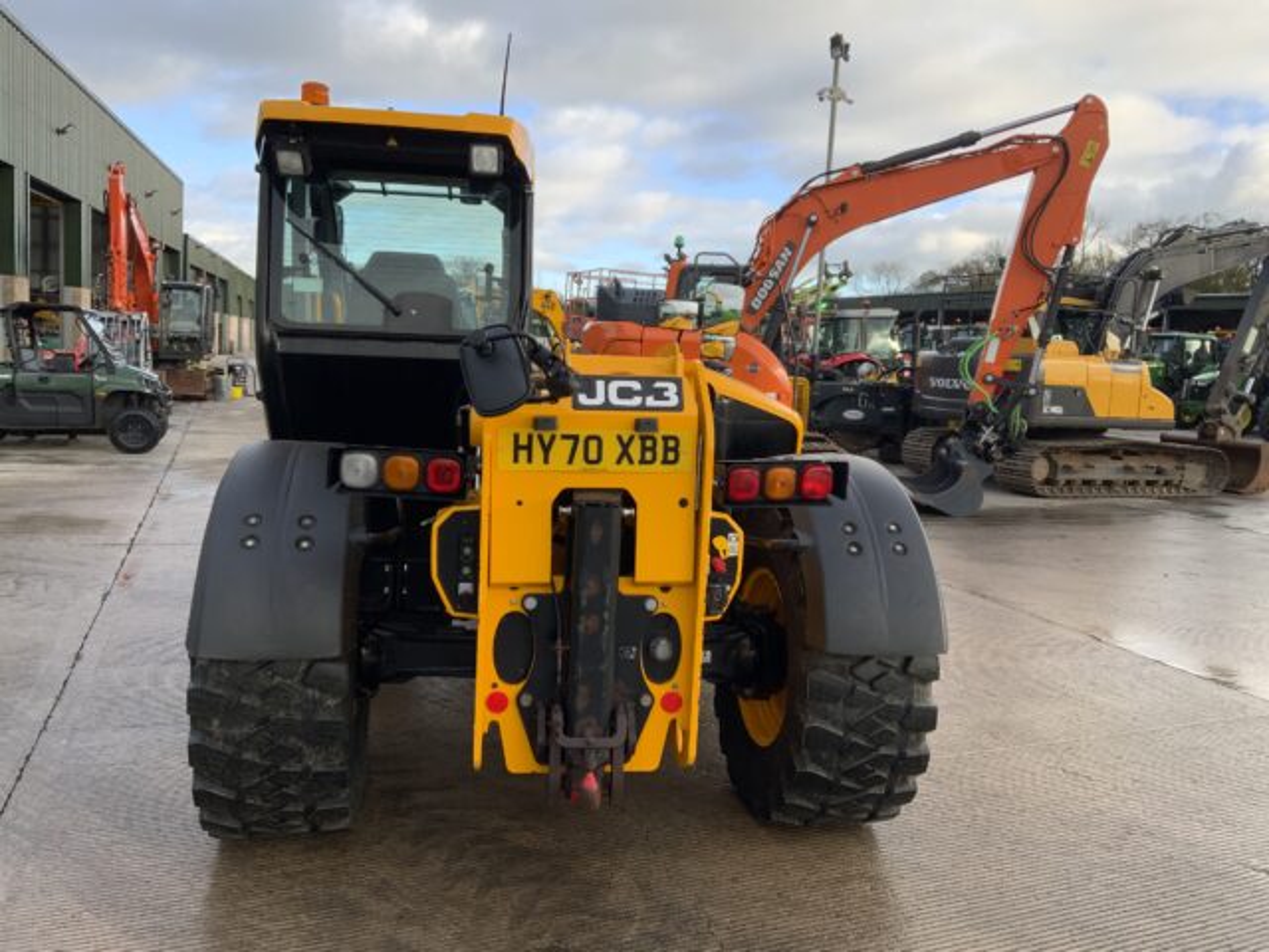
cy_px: 476
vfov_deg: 48.2
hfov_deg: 61.7
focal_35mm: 29
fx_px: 1063
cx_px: 634
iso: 16
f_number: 1.8
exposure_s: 1/303
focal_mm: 3
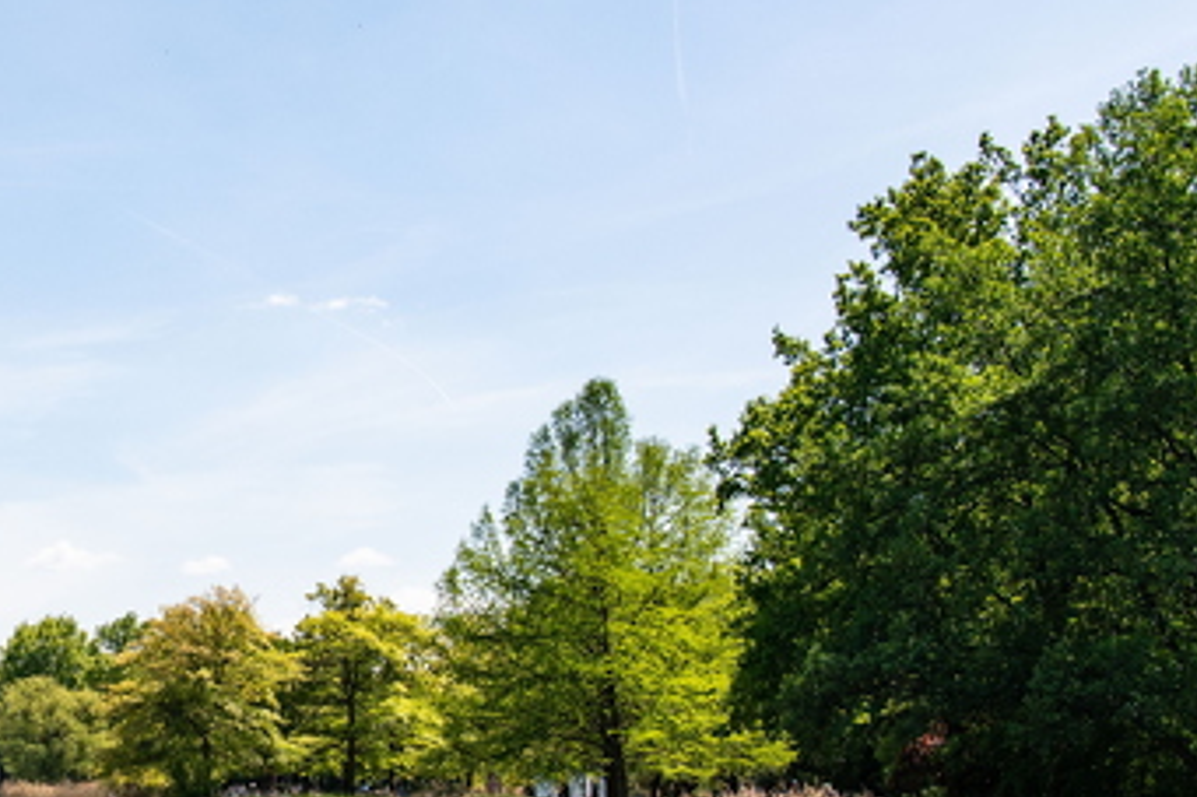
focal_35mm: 79
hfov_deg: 24.6
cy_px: 576
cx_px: 18
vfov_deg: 17.2
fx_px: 2625
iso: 140
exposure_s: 1/2000
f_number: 7.1
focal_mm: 34
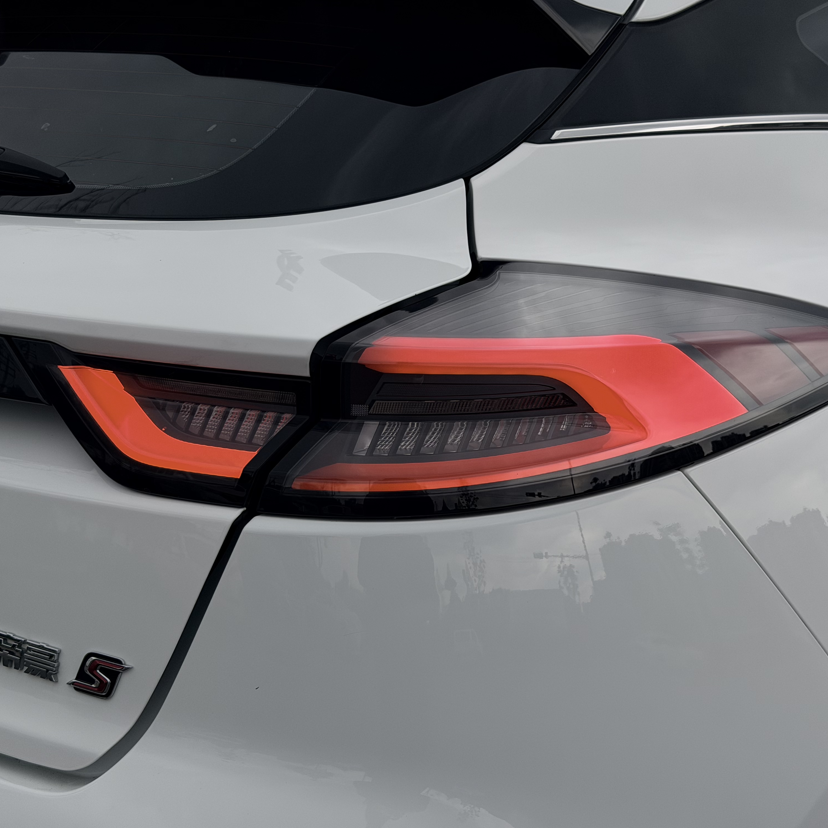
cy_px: 415
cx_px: 412
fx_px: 1543
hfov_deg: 30.0
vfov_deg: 30.0
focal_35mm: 57
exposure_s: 1/1484
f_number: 1.78
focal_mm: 6.76
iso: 64
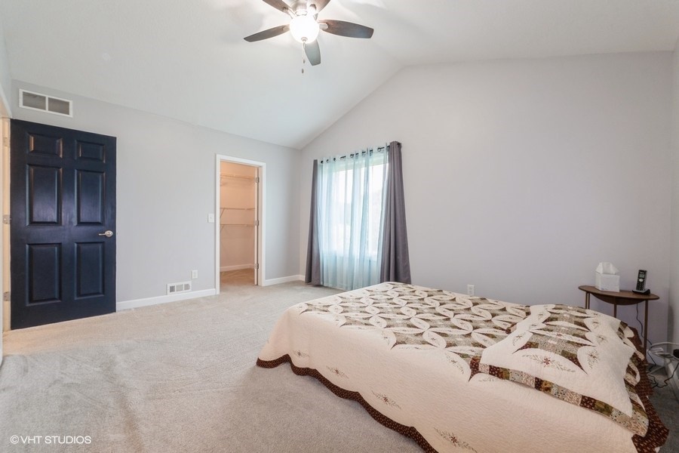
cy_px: 226
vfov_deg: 77.3
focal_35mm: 15
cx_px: 340
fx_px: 283
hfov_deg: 100.4
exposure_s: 1/4
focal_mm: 10
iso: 200
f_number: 10
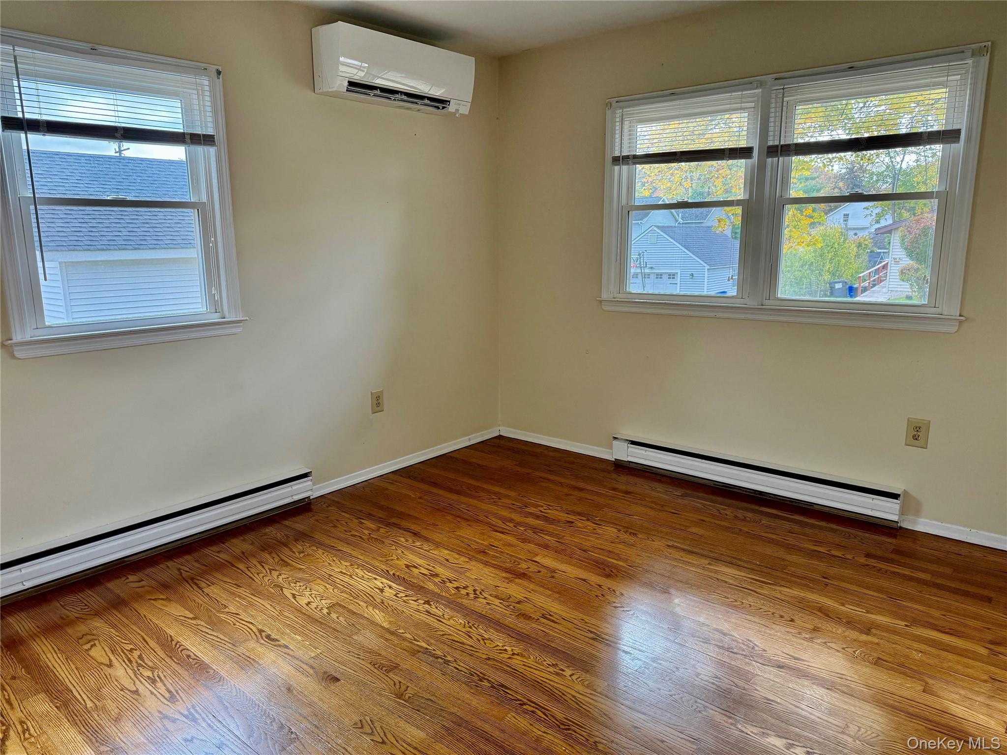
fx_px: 698
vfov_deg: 56.8
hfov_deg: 71.6
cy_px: 378
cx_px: 504
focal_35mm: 24
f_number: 1.78
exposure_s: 1/214
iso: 200
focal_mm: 6.76
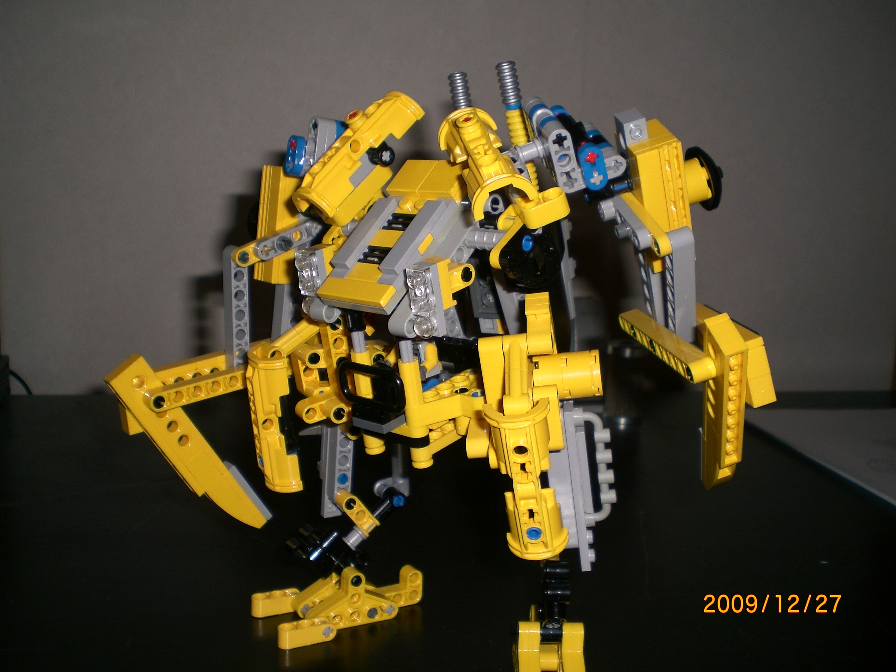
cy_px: 336
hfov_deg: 49.0
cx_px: 448
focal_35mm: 38
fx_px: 984
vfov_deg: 37.7
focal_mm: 6.3
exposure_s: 1/60
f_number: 3.1
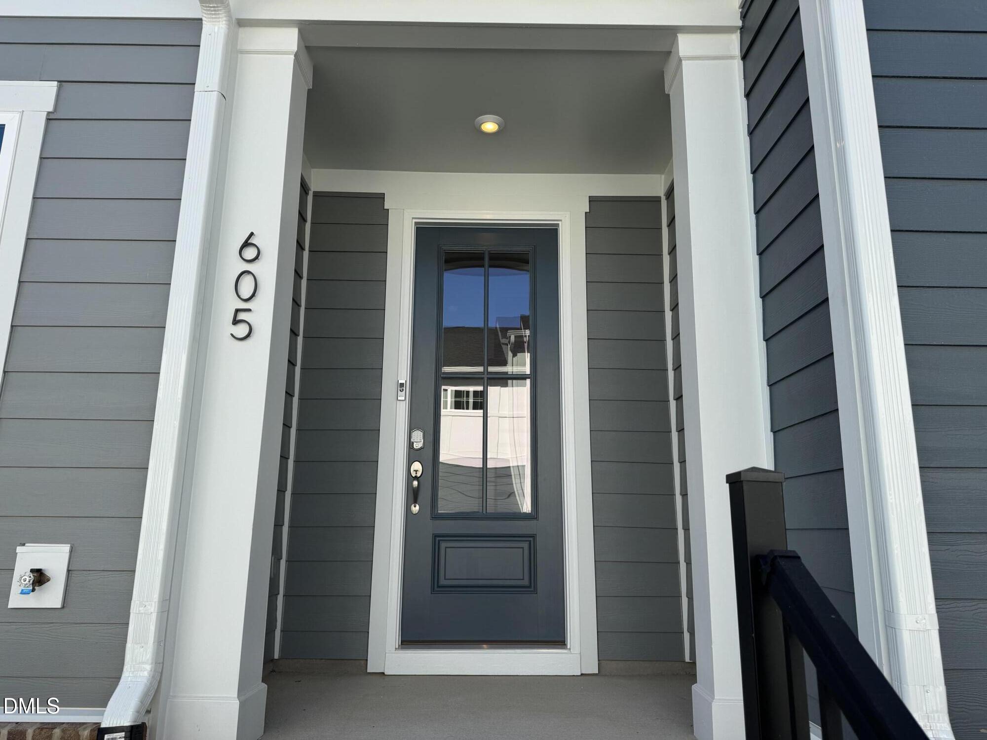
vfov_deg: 56.8
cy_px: 370
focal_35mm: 24
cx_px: 494
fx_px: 684
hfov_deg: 71.6
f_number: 1.78
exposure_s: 1/1980
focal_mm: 6.76
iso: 80
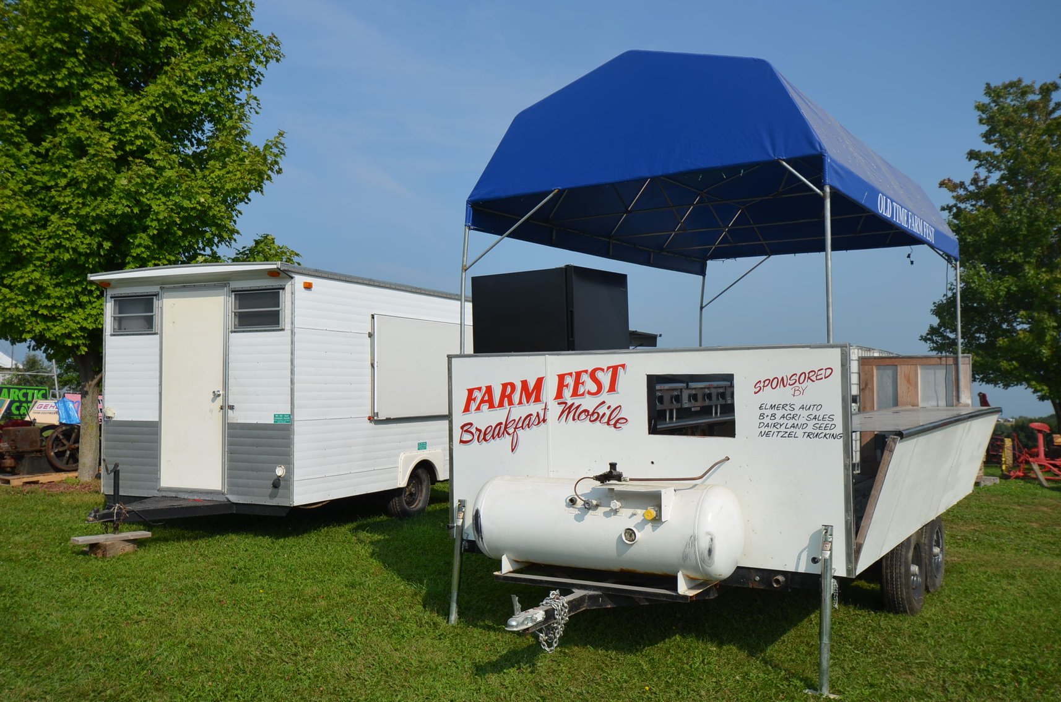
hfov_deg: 57.3
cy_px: 351
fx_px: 971
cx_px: 530
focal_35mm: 33
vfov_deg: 39.8
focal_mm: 22
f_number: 9
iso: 100
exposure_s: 1/320
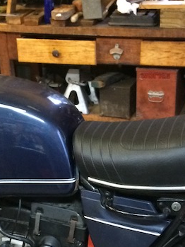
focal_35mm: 85
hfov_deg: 17.4
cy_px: 234
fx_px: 605
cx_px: 80
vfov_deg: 22.3
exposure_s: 1/20
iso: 320
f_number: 2.2
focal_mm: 4.15
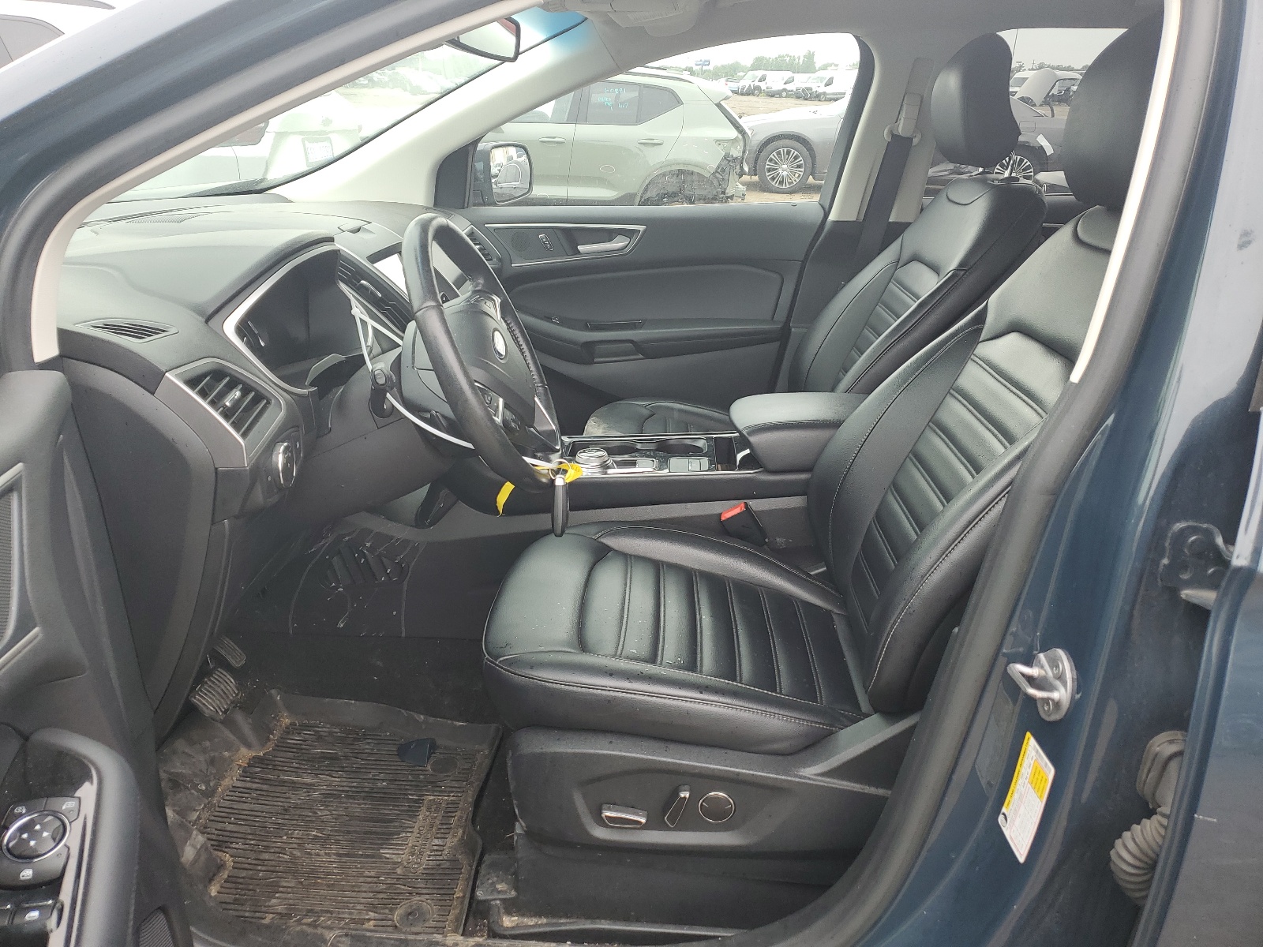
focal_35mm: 26
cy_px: 474
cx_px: 632
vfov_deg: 53.1
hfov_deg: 67.3
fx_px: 949
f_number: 1.5
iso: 50
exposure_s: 1/323
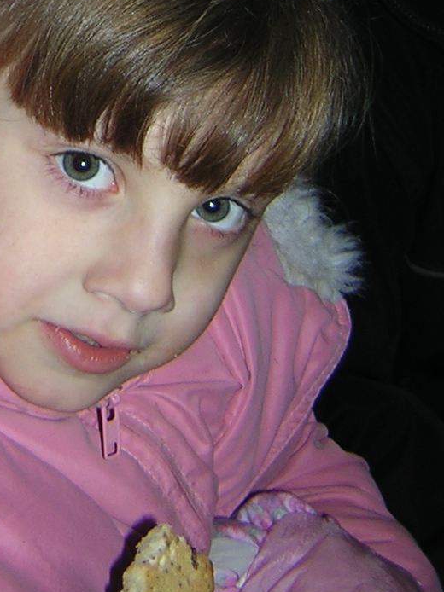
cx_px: -14
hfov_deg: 17.3
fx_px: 1420
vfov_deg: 23.1
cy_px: 83
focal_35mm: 83
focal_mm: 4.7
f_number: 2.6
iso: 100
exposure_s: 1/60.1
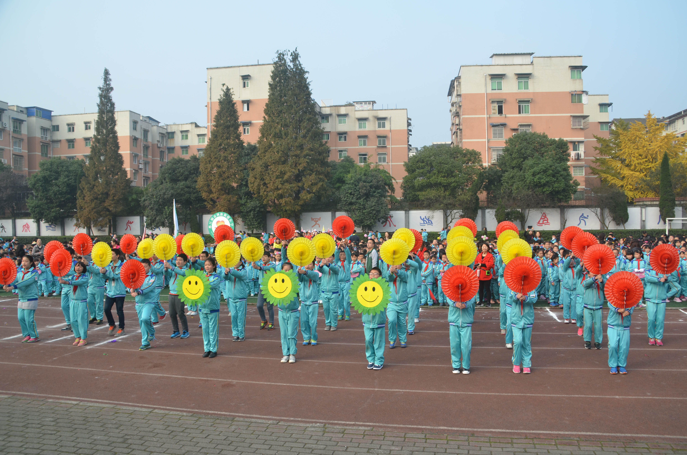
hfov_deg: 67.5
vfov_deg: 47.7
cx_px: 344
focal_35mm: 27
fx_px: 514
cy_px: 228
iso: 200
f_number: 7.1
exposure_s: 1/200
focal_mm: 18
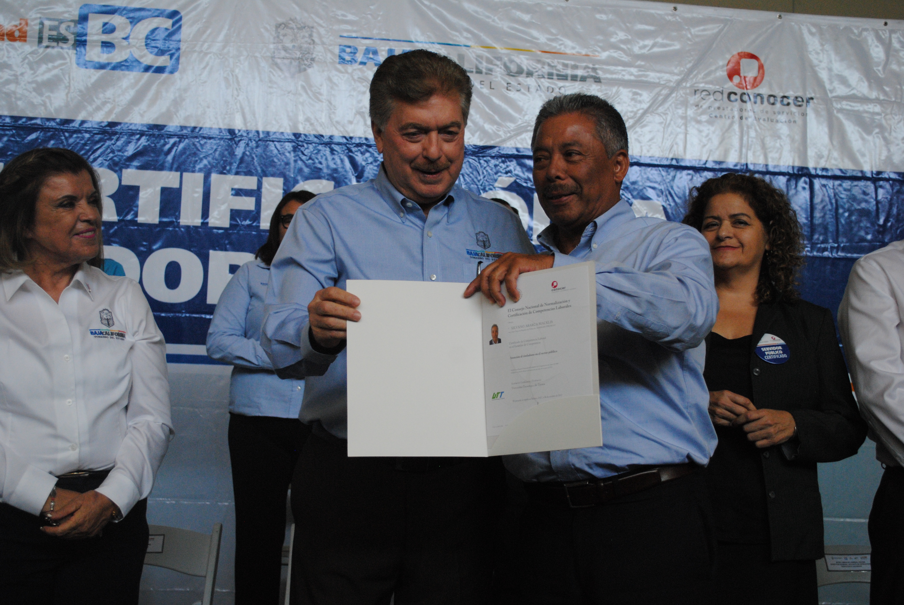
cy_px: 302
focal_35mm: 48
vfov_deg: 28.2
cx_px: 452
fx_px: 1207
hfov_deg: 41.1
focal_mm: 32
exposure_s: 1/80
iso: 800
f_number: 4.8
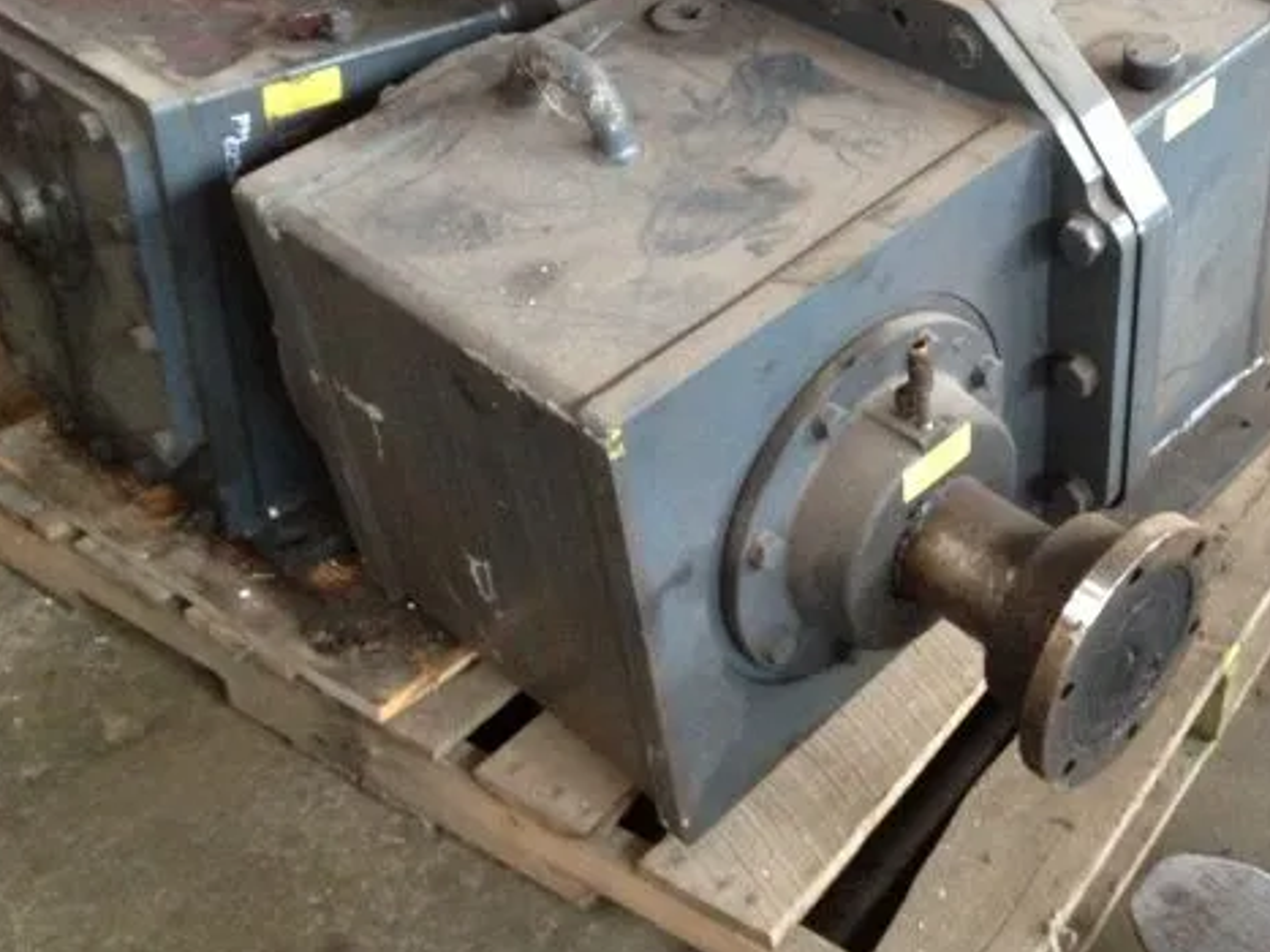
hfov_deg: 39.1
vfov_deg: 30.1
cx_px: 862
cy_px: 326
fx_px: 1761
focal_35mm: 48
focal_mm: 4.28
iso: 400
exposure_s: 1/20
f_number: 2.4
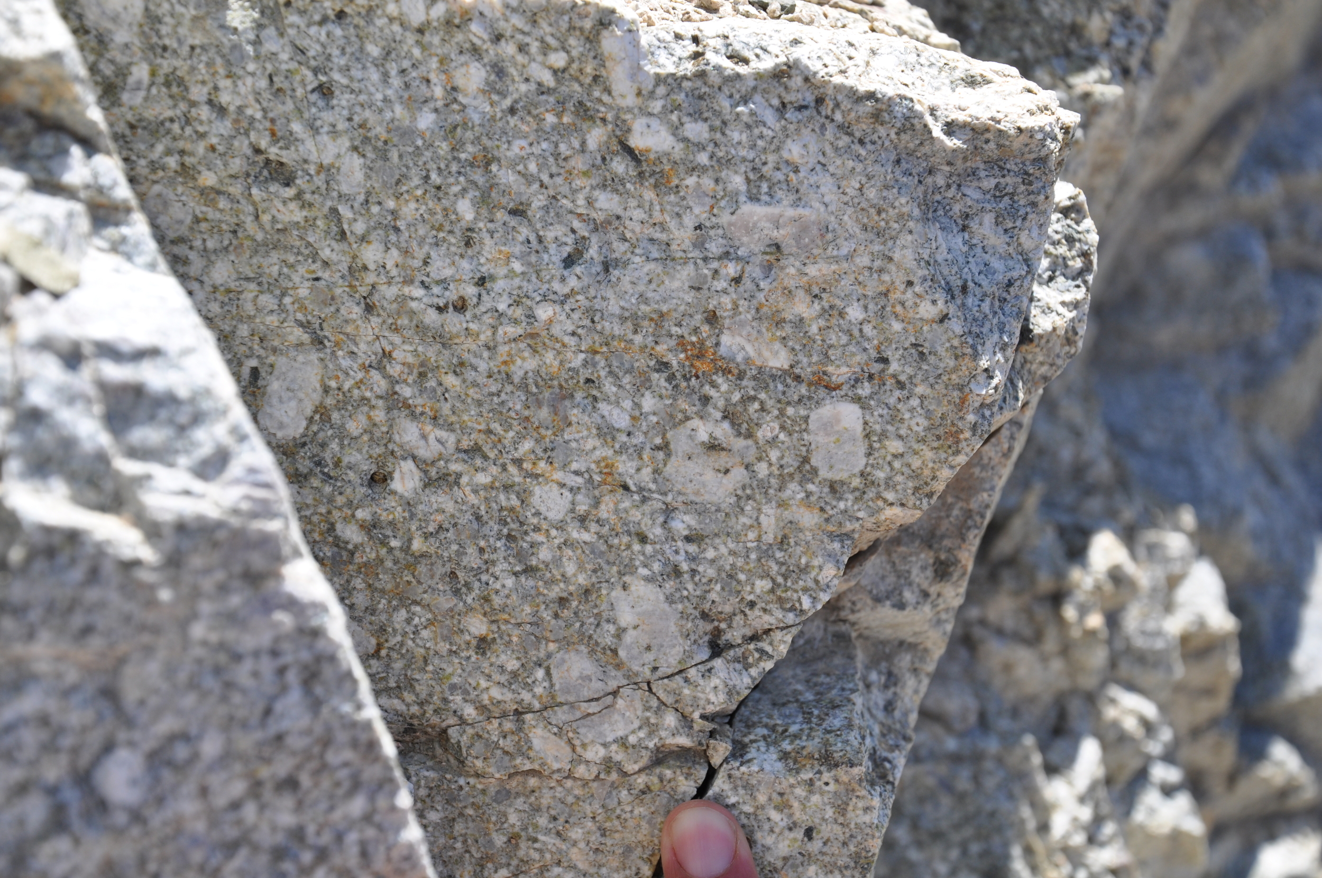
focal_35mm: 87
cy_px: 439
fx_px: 3191
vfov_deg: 15.7
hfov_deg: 23.4
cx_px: 661
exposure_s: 1/320
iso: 200
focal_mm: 58
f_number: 9
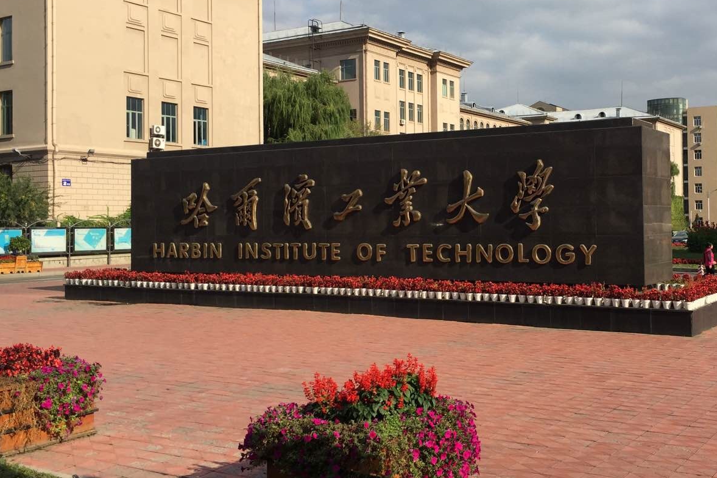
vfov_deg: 32.6
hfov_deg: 46.9
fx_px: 817
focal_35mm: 41
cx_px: 457
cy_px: 211
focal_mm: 4.15
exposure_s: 1/2326
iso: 32
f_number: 2.2
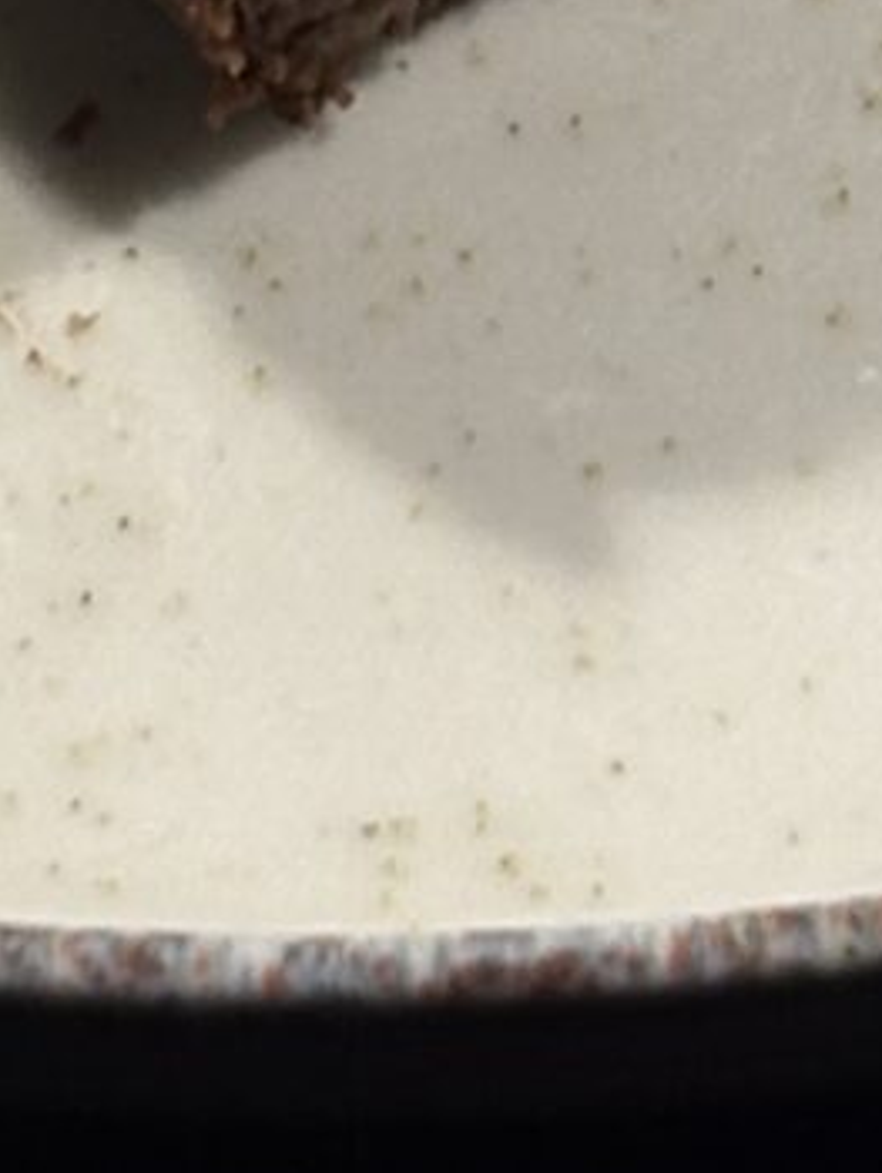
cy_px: -1843
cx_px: 369
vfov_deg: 5.0
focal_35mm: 380
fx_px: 12894
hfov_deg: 3.9
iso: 40
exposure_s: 1/122
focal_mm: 5.96
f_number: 1.6
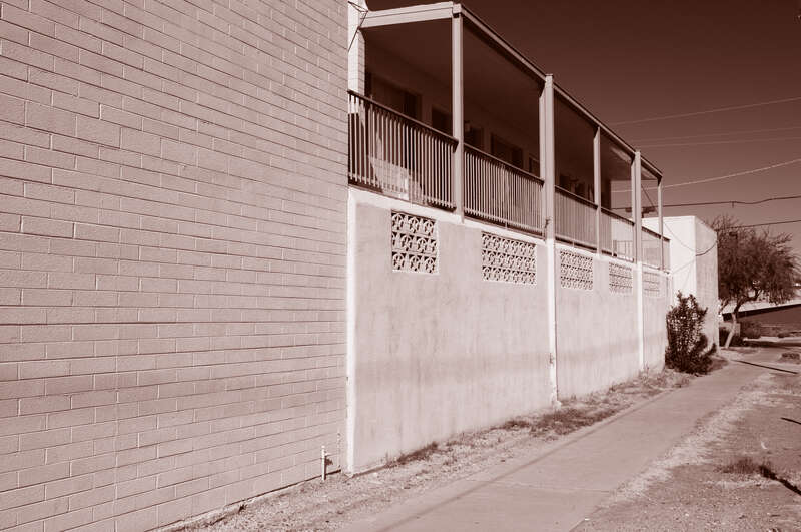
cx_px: 400
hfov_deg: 46.5
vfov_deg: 31.8
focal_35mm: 42
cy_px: 266
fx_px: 933
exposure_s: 1/500
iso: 200
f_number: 11
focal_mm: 28
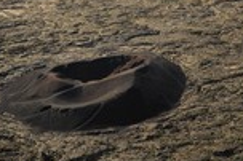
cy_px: -54
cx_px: 241
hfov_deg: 19.0
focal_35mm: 105
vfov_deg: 12.6
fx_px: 708
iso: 200
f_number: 10
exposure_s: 1/160
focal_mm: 38
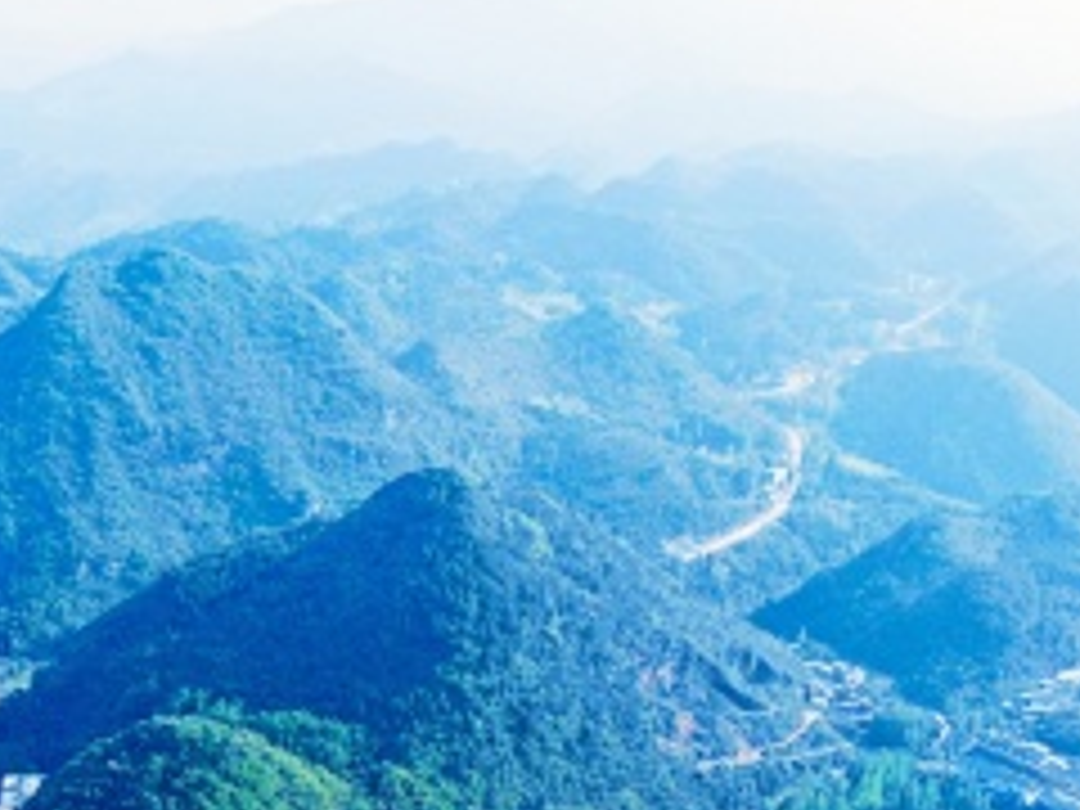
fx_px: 1872
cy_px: 873
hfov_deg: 31.8
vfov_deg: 23.1
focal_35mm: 60
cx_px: 333
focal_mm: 4.5
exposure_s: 1/697
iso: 100
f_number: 2.8
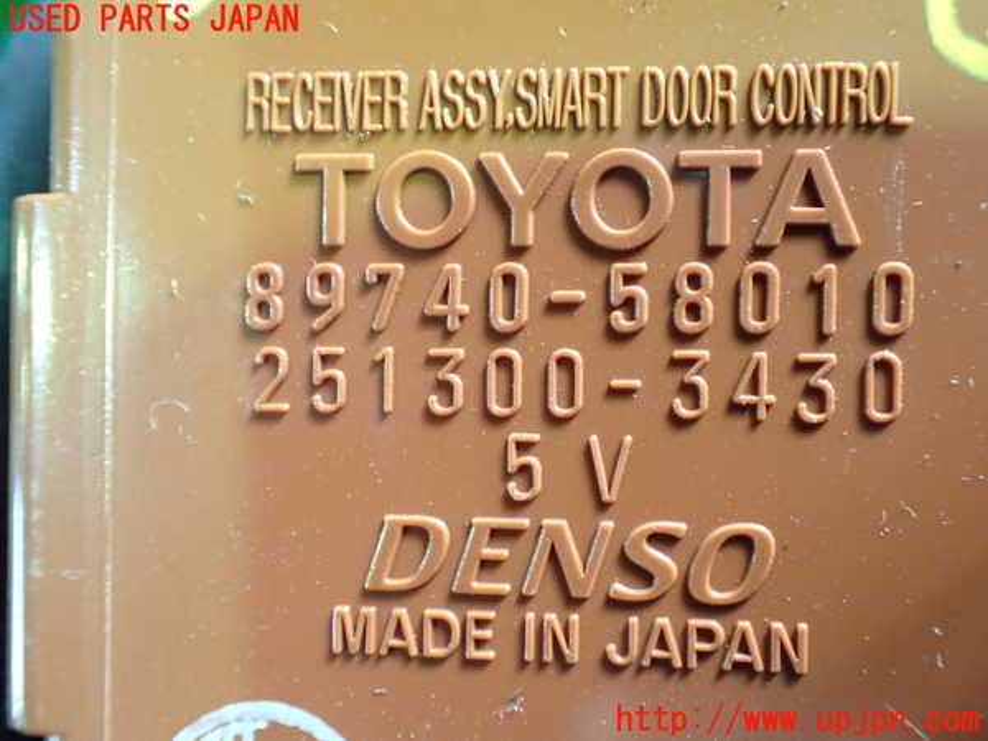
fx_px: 1028
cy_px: 370
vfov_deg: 39.7
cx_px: 494
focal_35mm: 36
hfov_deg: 51.4
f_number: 2.5
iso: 1000
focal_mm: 6.37
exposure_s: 1/40
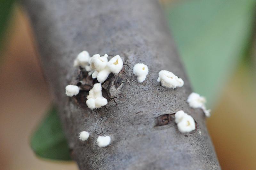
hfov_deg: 16.1
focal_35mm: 128
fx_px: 905
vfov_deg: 10.7
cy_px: 85
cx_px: 128
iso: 3200
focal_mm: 85
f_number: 8
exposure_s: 1/160
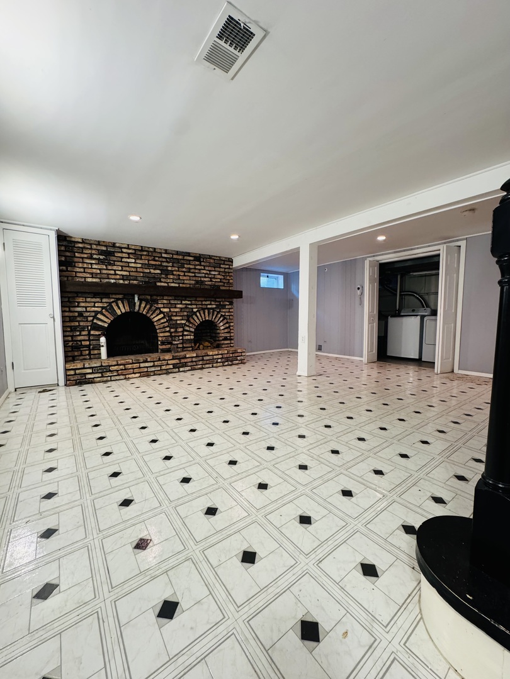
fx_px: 275
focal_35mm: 14
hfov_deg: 85.7
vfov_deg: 102.1
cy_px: 340
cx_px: 255
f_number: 2.2
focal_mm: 2.22
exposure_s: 1/60
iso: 320
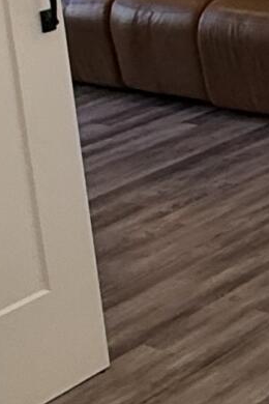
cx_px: 599
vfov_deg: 17.6
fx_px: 1255
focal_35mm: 112
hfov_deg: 10.8
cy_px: -37
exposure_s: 1/120
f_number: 2.2
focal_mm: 2.22
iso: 160
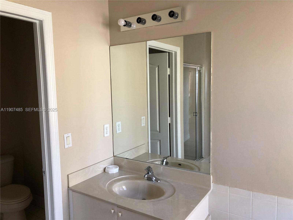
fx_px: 237
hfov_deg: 63.4
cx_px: 146
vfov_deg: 49.7
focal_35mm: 28
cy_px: 110
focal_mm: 3.99
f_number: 1.8
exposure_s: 1/15
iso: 40
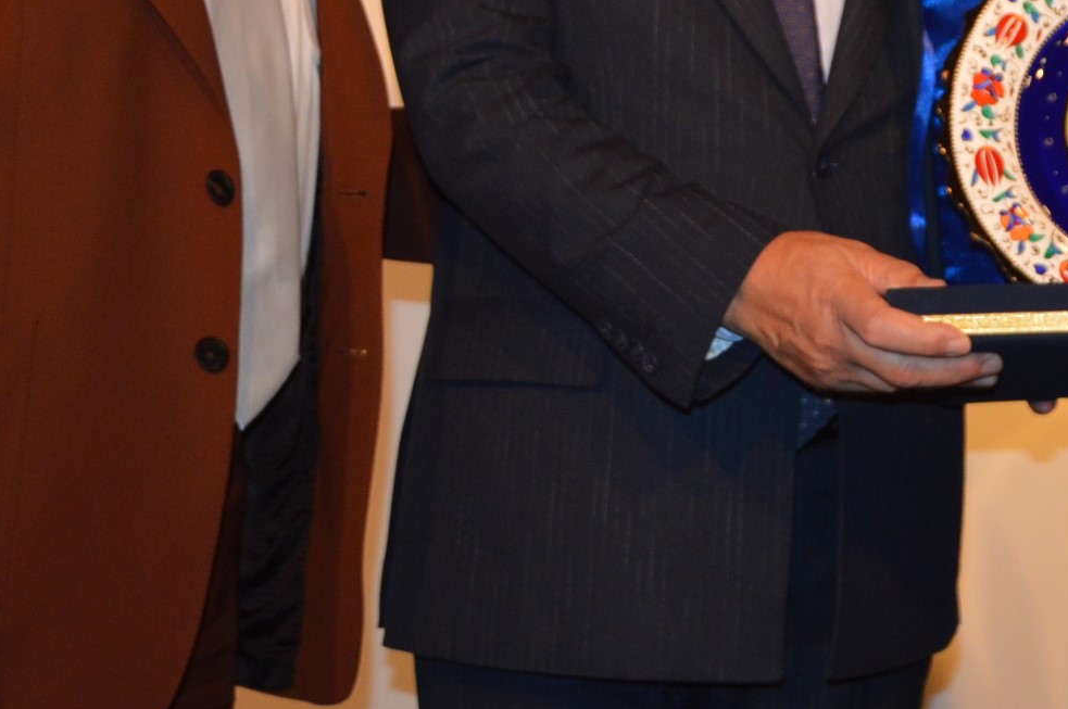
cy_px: -36
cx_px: 969
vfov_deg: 13.3
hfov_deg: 19.8
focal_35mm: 101
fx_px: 2993
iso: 500
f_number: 3.8
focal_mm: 22
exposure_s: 1/60
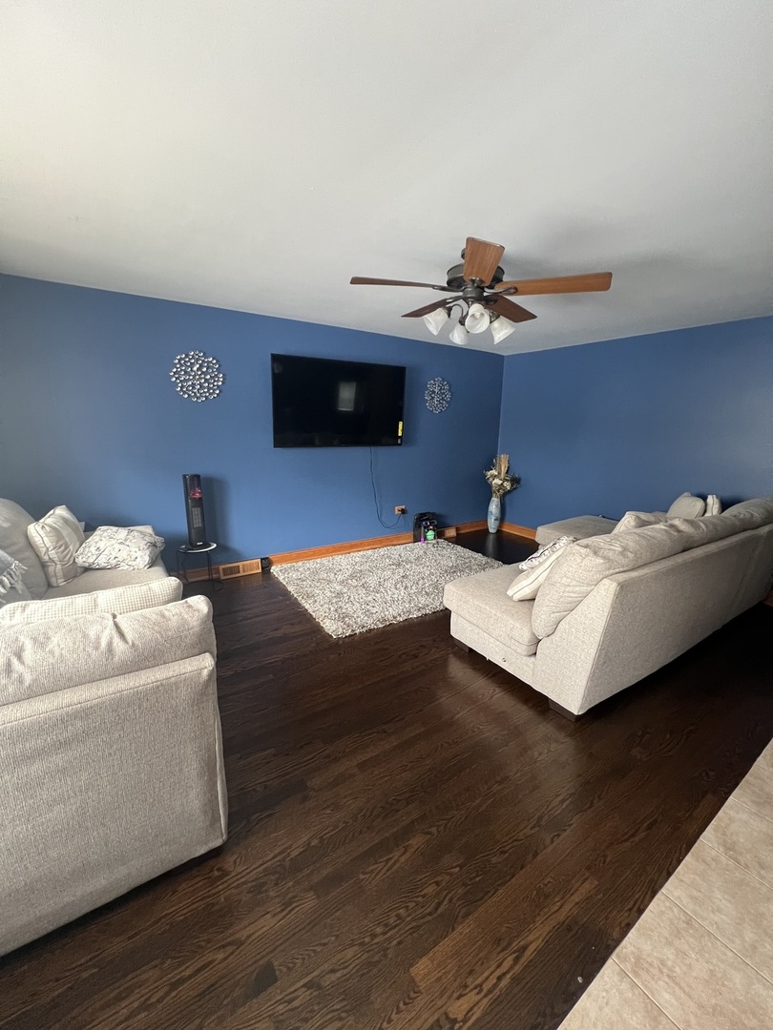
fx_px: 387
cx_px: 386
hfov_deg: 89.9
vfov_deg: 106.2
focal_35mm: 13
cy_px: 515
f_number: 1.8
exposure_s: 1/60
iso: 400
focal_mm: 1.57
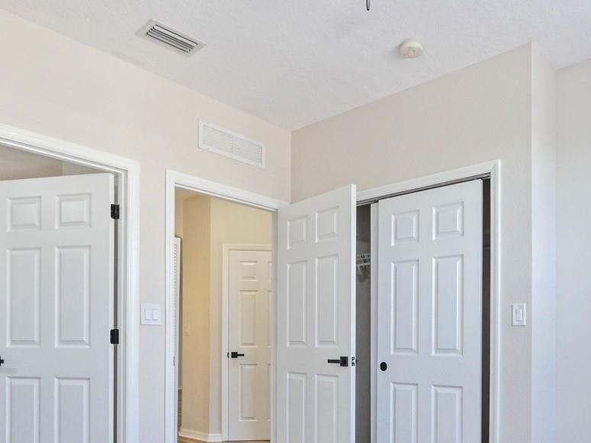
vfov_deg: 45.7
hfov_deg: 60.3
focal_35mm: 29
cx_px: 391
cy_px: 355
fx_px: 495
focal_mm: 7
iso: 1250
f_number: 4
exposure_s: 1/60
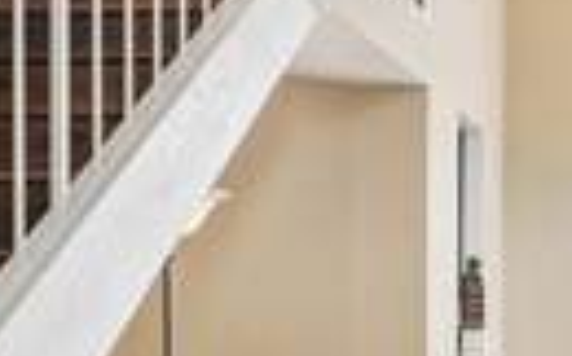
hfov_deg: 26.8
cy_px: 272
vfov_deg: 18.4
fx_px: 1090
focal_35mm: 70
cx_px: 647
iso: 400
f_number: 8
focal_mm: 14
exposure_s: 1/20
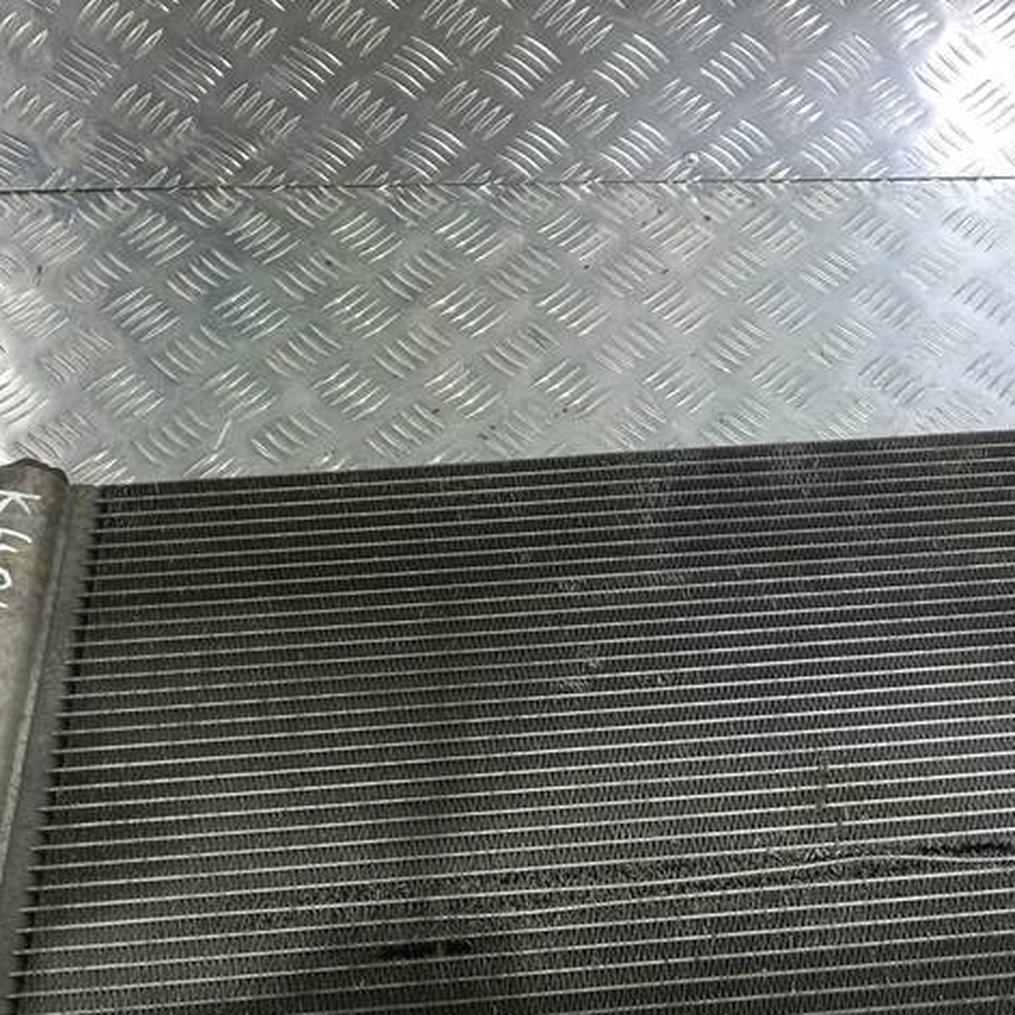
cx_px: 769
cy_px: 614
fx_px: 1592
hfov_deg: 34.6
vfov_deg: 35.2
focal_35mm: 48
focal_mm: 4.6
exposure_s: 1/60
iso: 64
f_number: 1.8
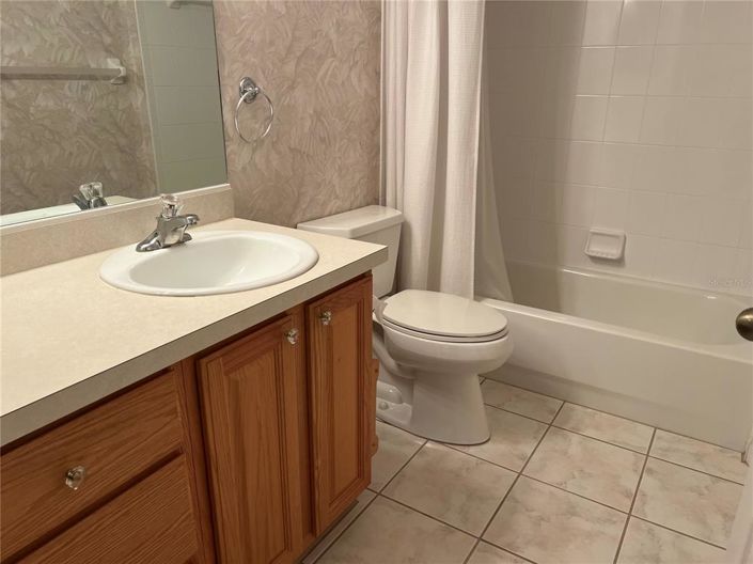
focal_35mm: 26
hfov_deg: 67.3
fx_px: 565
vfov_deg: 53.0
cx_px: 376
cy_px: 282
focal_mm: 5.7
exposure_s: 1/120
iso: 125
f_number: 1.5
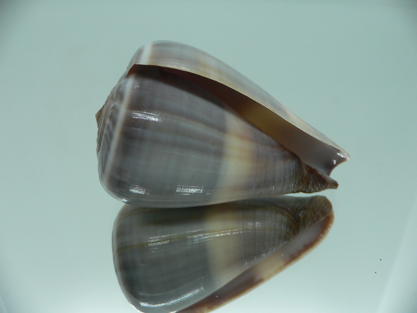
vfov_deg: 40.7
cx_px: 208
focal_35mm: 35
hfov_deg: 52.6
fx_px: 422
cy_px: 156
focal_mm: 4.6
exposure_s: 1/60
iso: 80
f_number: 2.8
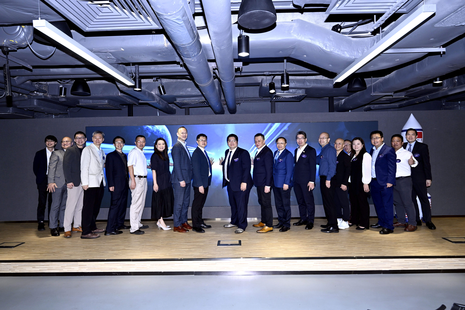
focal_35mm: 22
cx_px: 232
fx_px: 278
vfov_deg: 58.3
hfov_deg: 79.9
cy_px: 155
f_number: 5
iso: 1000
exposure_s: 1/160
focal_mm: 21.5
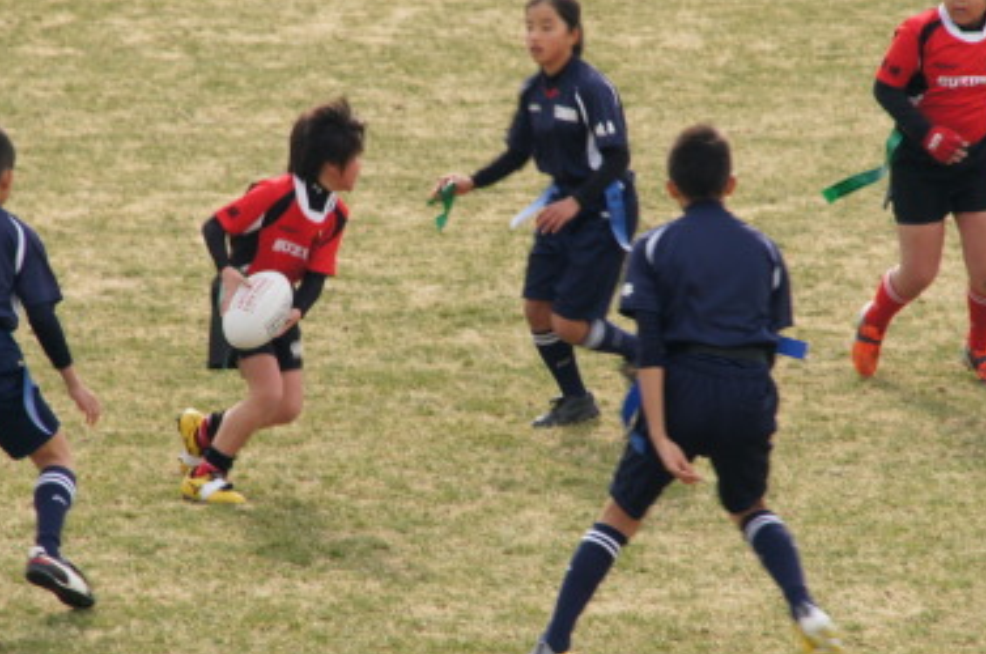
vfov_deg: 3.4
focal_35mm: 398
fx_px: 10882
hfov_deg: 5.2
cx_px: 452
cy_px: 332
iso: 400
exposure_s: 1/160
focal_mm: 200
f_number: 16
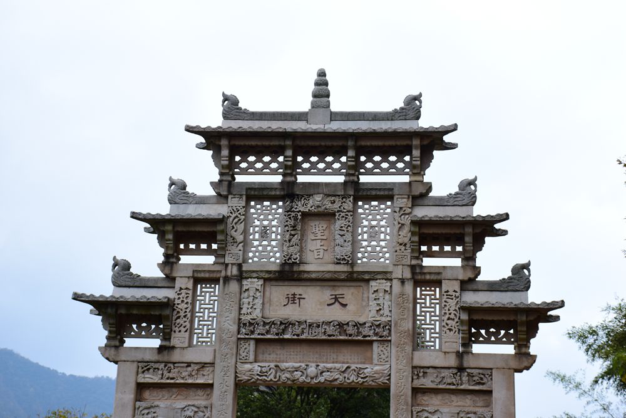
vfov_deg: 18.2
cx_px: 313
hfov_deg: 27.0
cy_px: 209
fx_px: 1304
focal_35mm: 75
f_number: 6.3
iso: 250
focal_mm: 50
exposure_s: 1/80
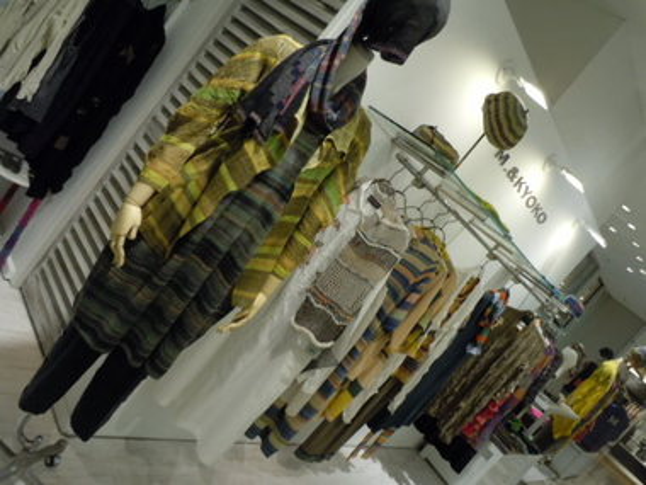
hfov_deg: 63.4
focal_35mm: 28
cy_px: 242
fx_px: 523
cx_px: 323
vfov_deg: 49.7
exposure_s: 1/60
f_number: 3.7
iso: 400
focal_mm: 5
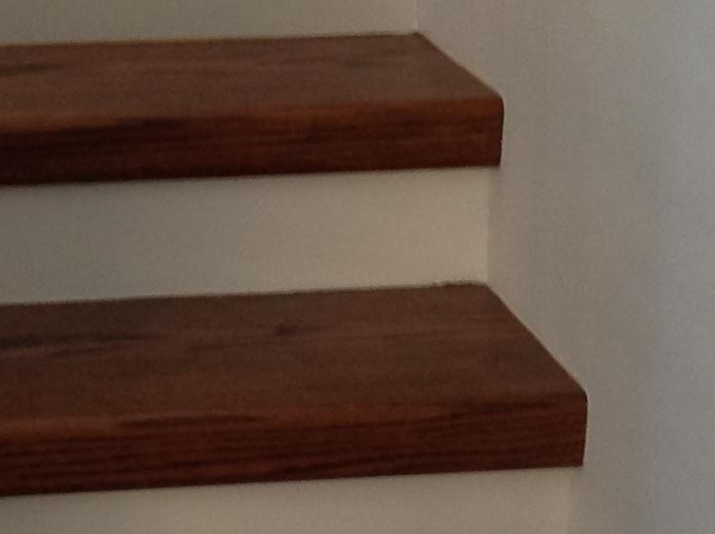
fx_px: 2701
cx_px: 106
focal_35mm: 131
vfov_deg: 11.3
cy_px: 288
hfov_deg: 15.0
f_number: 2.4
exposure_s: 1/15
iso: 125
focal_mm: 4.28
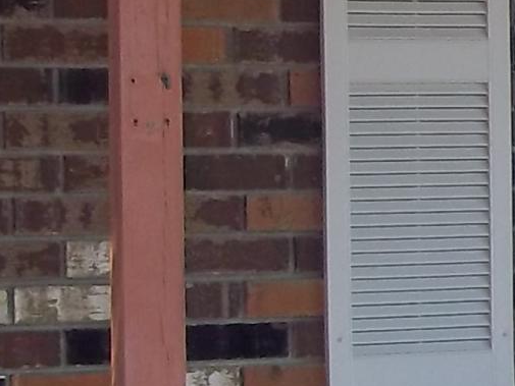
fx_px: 3185
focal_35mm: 214
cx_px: 1088
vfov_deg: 6.9
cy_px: 257
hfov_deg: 8.7
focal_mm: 6.5
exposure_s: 1/125
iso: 80
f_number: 3.1
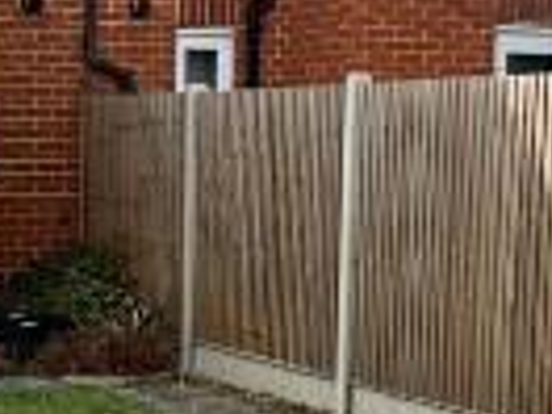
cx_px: 71
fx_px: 1738
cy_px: 360
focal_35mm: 109
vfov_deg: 13.5
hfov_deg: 17.8
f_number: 2.2
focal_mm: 2.22
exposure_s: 1/664
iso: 40
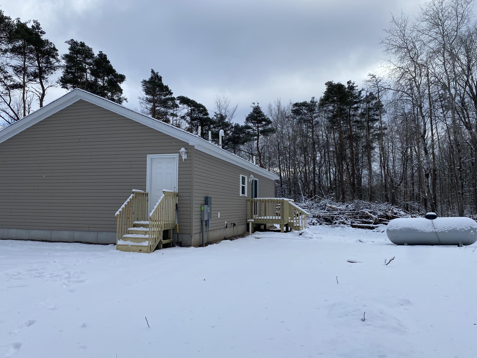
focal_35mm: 29
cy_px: 187
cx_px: 220
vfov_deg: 48.2
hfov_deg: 61.6
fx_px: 400
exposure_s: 1/2571
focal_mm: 4.25
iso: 32
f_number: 1.8
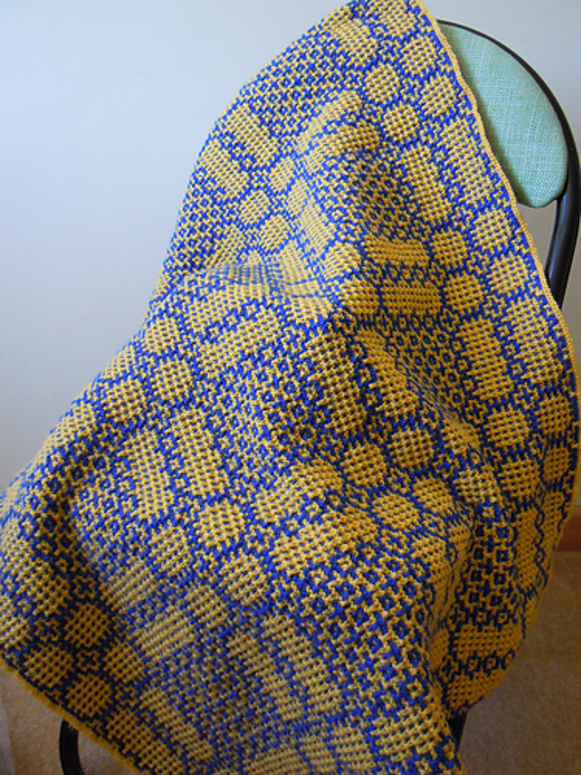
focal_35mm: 30
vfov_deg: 60.0
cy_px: 388
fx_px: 671
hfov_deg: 46.8
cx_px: 290
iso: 400
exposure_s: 1/30
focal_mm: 5.4
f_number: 3.5
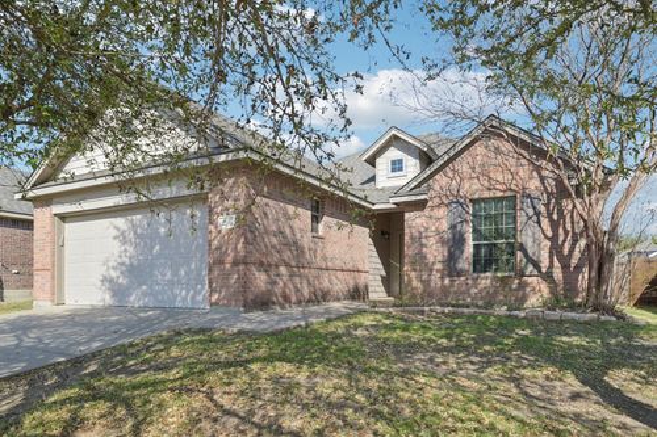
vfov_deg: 59.5
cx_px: 328
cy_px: 218
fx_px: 383
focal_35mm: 21
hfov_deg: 81.2
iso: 400
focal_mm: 21
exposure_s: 1/640
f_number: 8
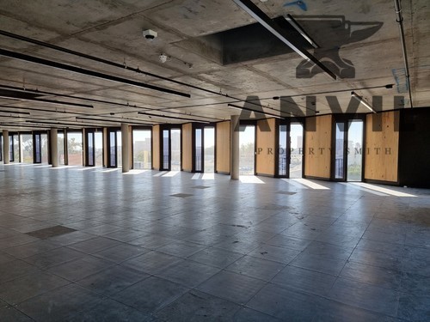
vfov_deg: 56.8
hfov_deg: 71.6
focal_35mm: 24
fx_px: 298
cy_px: 161
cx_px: 215
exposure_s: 1/108
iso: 50
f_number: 1.8
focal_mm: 6.7
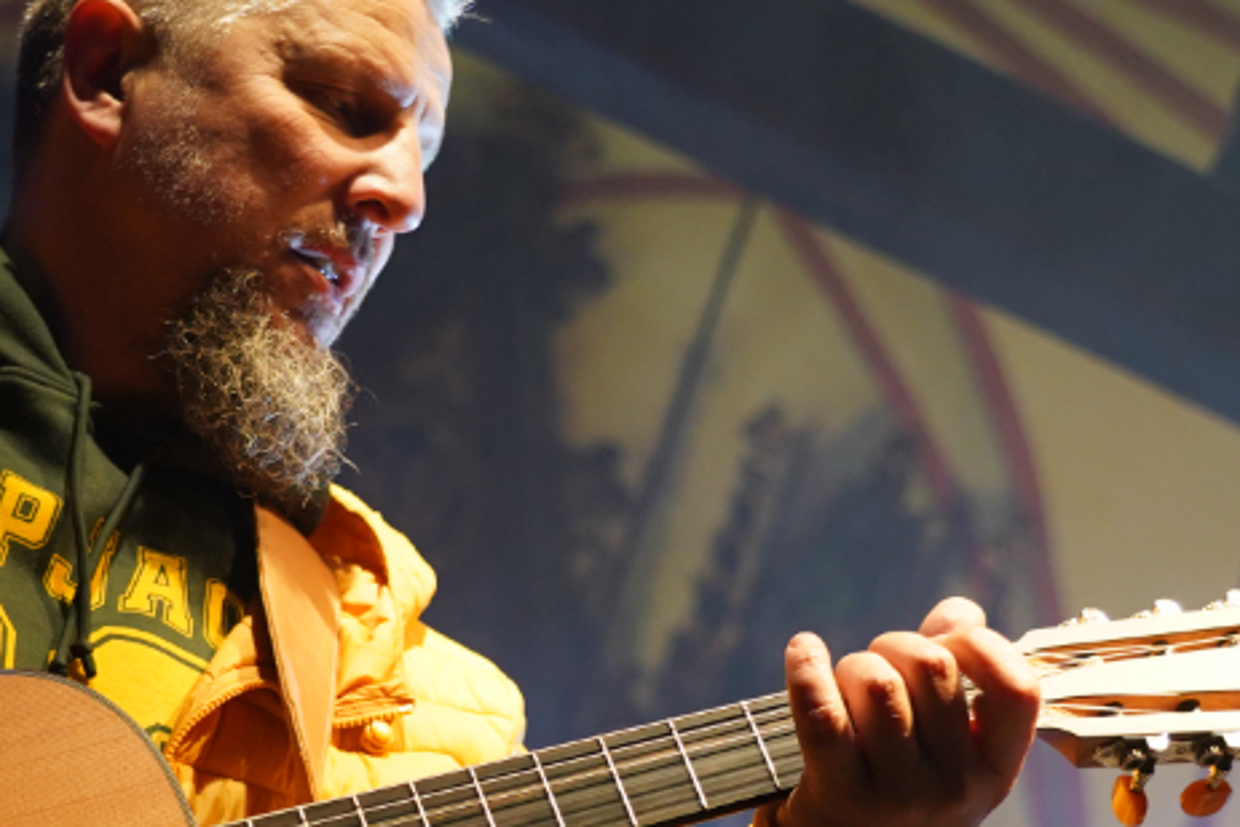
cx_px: 568
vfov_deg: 11.9
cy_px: 700
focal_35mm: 115
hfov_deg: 17.8
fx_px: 3962
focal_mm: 41
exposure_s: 1/160
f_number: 4
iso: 1600
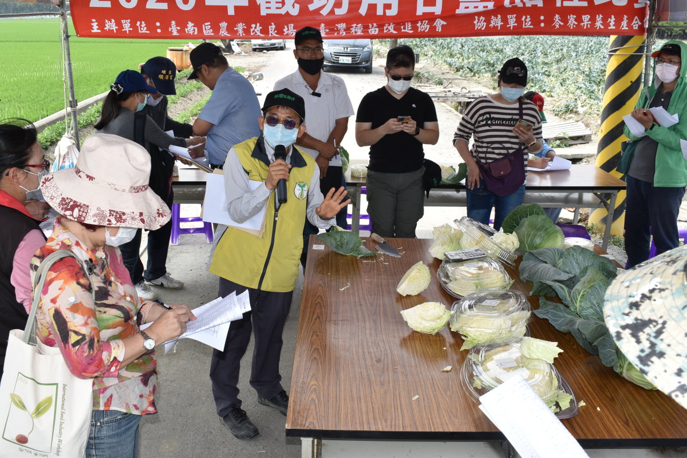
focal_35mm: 36
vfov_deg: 36.9
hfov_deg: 53.1
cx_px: 344
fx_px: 687
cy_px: 229
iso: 250
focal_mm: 24
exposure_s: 1/200
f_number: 11
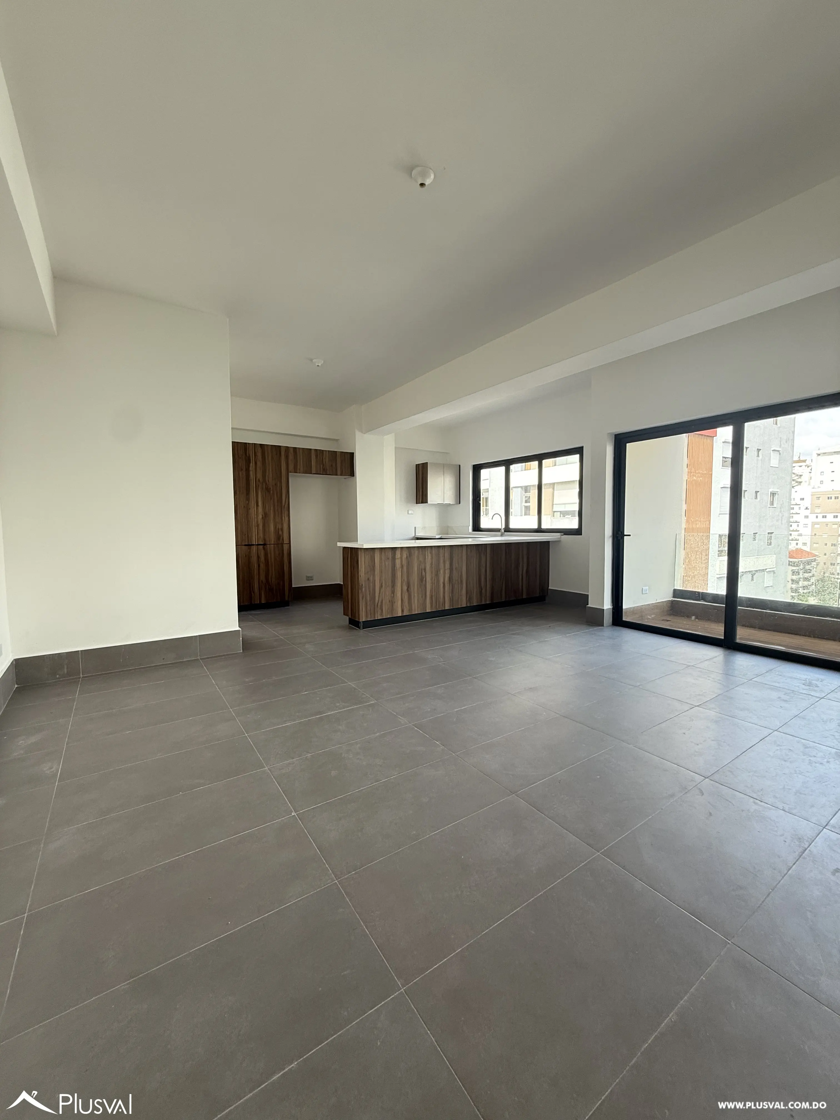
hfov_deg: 85.7
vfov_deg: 102.1
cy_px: 560
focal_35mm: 14
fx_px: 453
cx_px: 420
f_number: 2.2
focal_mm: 2.22
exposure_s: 1/104
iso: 64
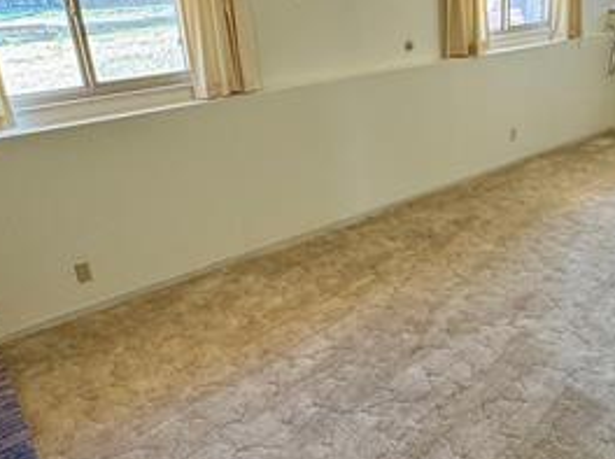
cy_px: 197
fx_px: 603
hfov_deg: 52.9
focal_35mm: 34
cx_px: 412
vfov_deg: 41.6
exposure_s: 1/120
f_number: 2.2
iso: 320
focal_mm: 2.22
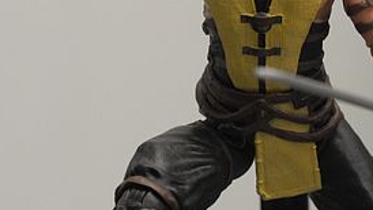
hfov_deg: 9.4
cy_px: 151
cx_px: 298
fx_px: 2264
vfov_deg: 5.3
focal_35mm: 229
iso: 1600
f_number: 5.6
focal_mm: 50
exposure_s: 1/125
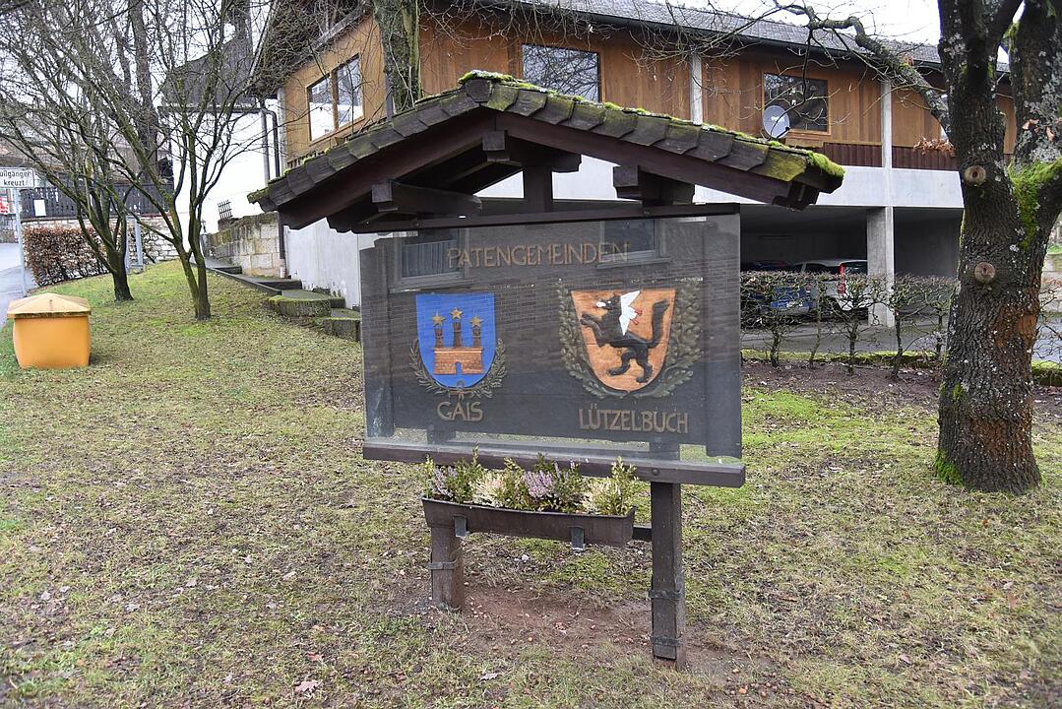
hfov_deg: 60.3
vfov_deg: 42.4
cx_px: 531
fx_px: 915
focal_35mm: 31
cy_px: 354
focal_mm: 31
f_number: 4
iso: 1600
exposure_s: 1/500
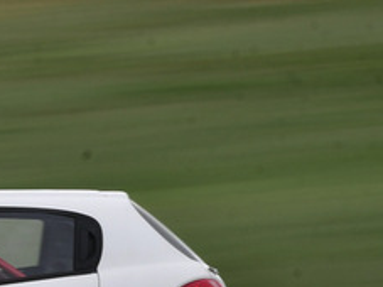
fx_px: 15183
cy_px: 181
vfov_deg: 1.1
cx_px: -265
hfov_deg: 1.4
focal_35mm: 1373
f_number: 16
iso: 160
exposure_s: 1/60
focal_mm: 270
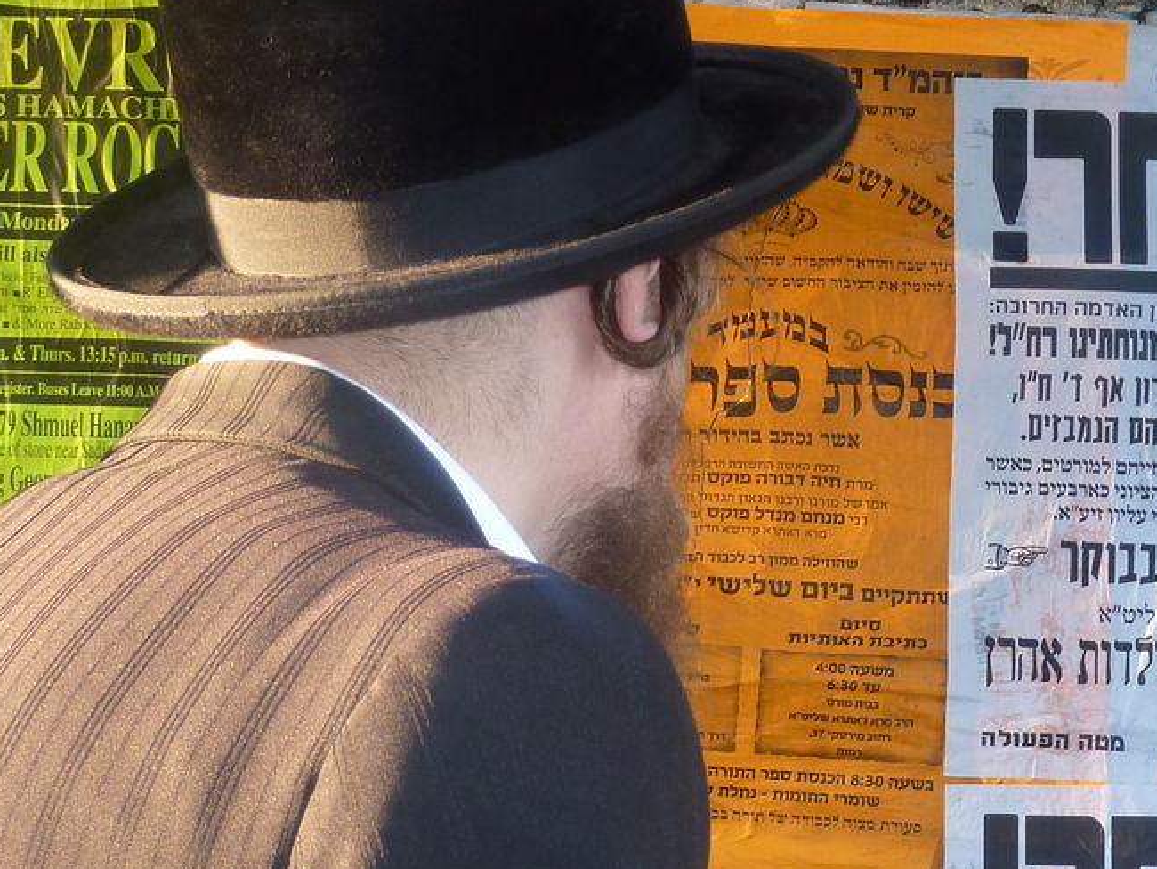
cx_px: 970
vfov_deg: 13.2
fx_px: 3745
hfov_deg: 17.4
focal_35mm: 112
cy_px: 714
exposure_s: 1/30
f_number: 3.8
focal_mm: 8.5
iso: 125
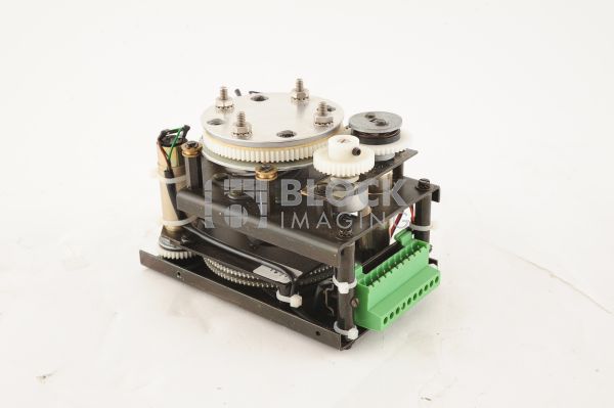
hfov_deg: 39.6
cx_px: 307
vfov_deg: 26.9
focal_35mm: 50
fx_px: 852
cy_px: 204
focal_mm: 50
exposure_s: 1/200
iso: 1600
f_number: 11
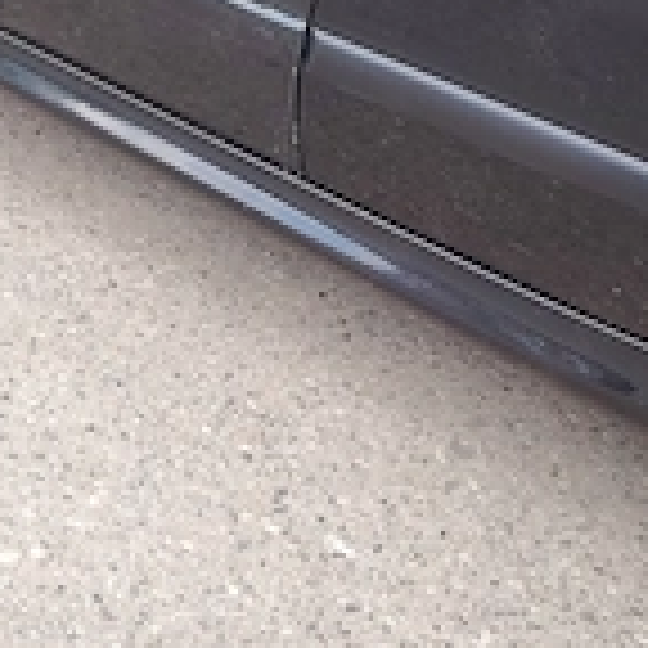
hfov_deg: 28.8
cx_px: 184
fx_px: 1250
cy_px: 14
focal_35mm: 59
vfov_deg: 27.5
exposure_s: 1/100
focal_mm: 5.25
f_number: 1.75
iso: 111
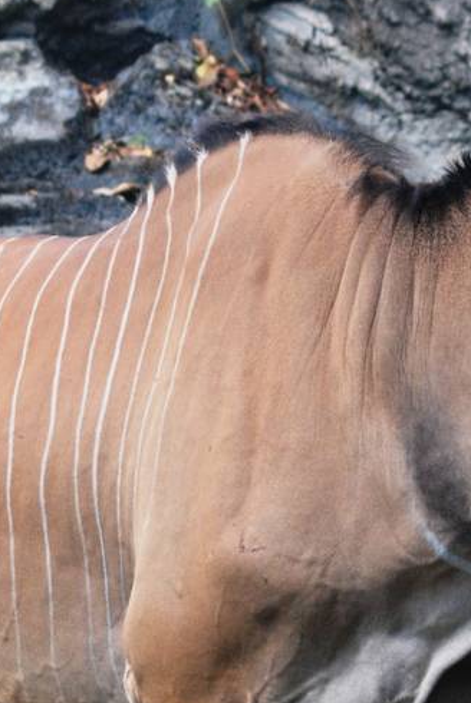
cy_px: 486
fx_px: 6712
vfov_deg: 6.0
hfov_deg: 4.0
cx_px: 324
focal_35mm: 343
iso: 400
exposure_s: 1/400
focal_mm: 70
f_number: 5
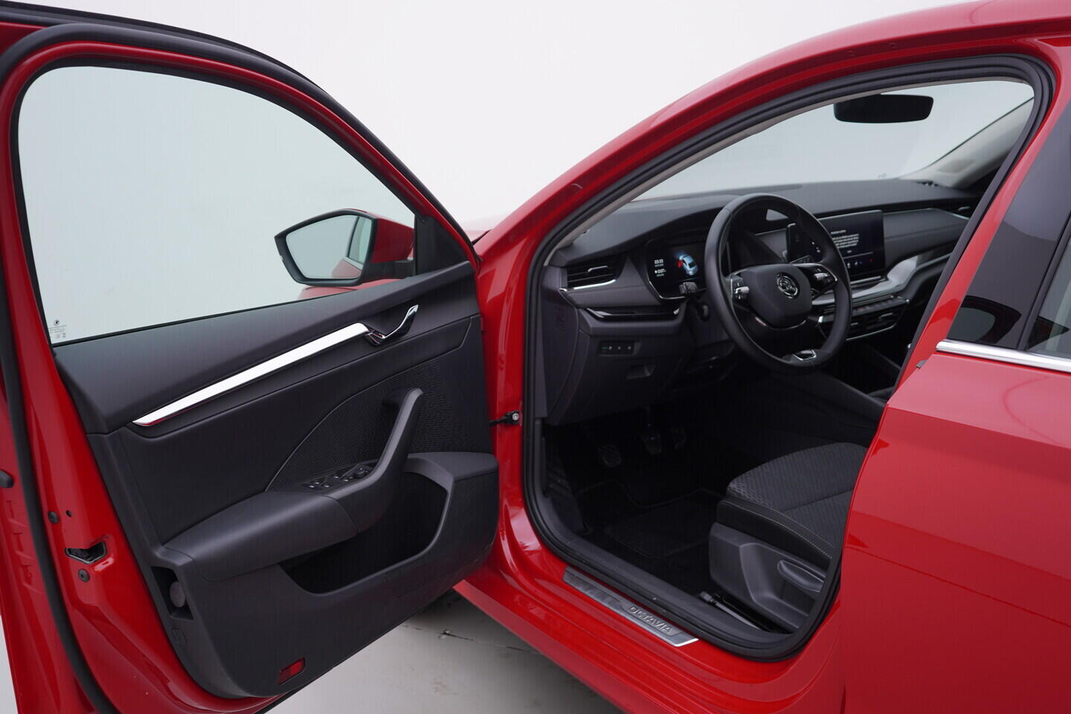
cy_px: 357
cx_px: 536
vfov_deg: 36.9
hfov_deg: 53.1
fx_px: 1071
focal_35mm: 36
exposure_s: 1/60
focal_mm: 24
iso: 125
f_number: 3.5
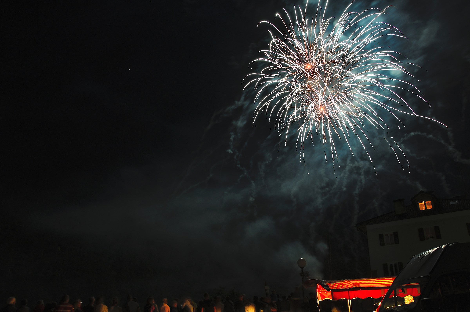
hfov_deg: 67.4
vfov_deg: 47.8
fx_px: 352
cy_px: 156
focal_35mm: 27
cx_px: 235
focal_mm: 18
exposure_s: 4
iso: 100
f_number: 8
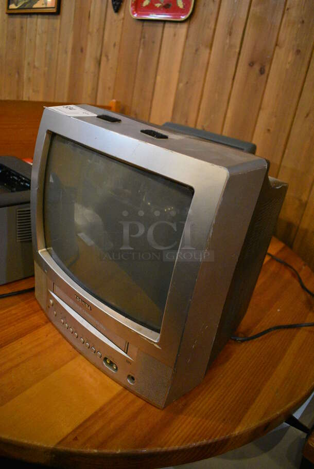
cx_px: 157
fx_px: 353
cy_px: 234
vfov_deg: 67.3
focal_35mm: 27
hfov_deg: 48.0
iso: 6400
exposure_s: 1/125
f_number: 3.5
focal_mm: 18
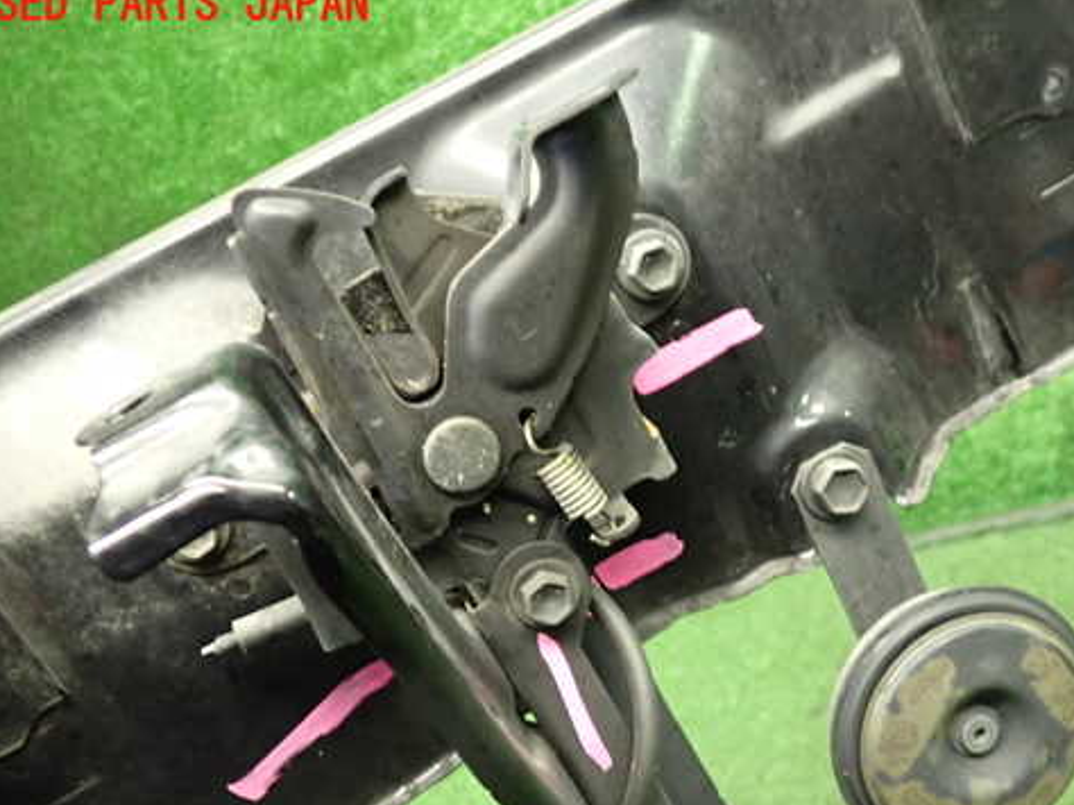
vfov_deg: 37.5
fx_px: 1178
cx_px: 637
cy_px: 488
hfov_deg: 48.7
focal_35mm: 38
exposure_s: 1/30
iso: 500
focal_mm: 5.4
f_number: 2.3
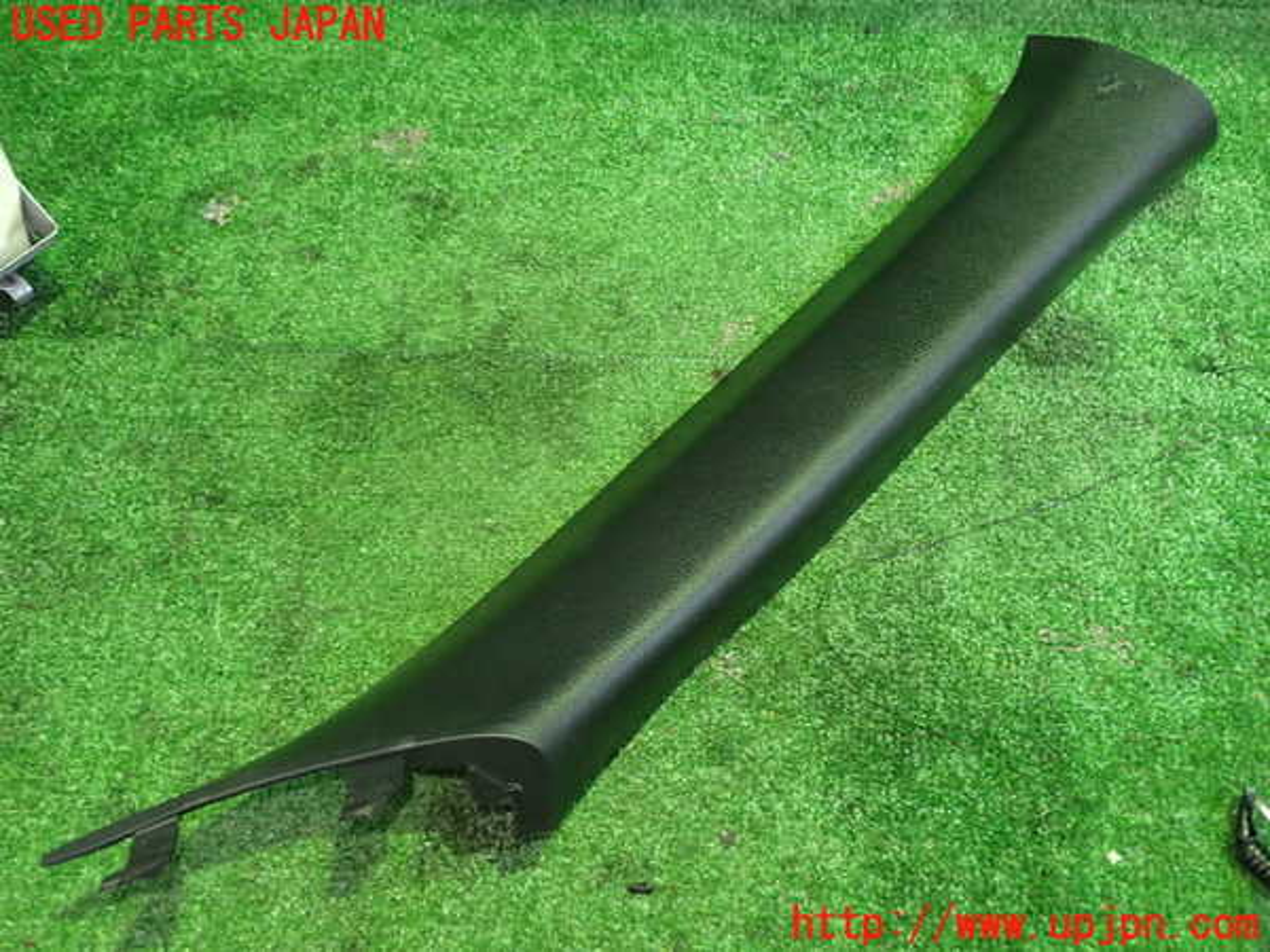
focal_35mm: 30
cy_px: 476
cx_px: 635
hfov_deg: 60.0
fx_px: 1101
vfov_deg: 46.8
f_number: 2.3
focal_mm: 5.4
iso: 800
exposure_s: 1/30
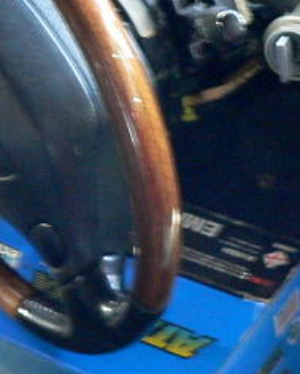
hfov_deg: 13.0
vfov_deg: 15.5
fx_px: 1320
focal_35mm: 119
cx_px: 178
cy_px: -87
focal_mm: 6
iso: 200
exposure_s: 1/10
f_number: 2.8
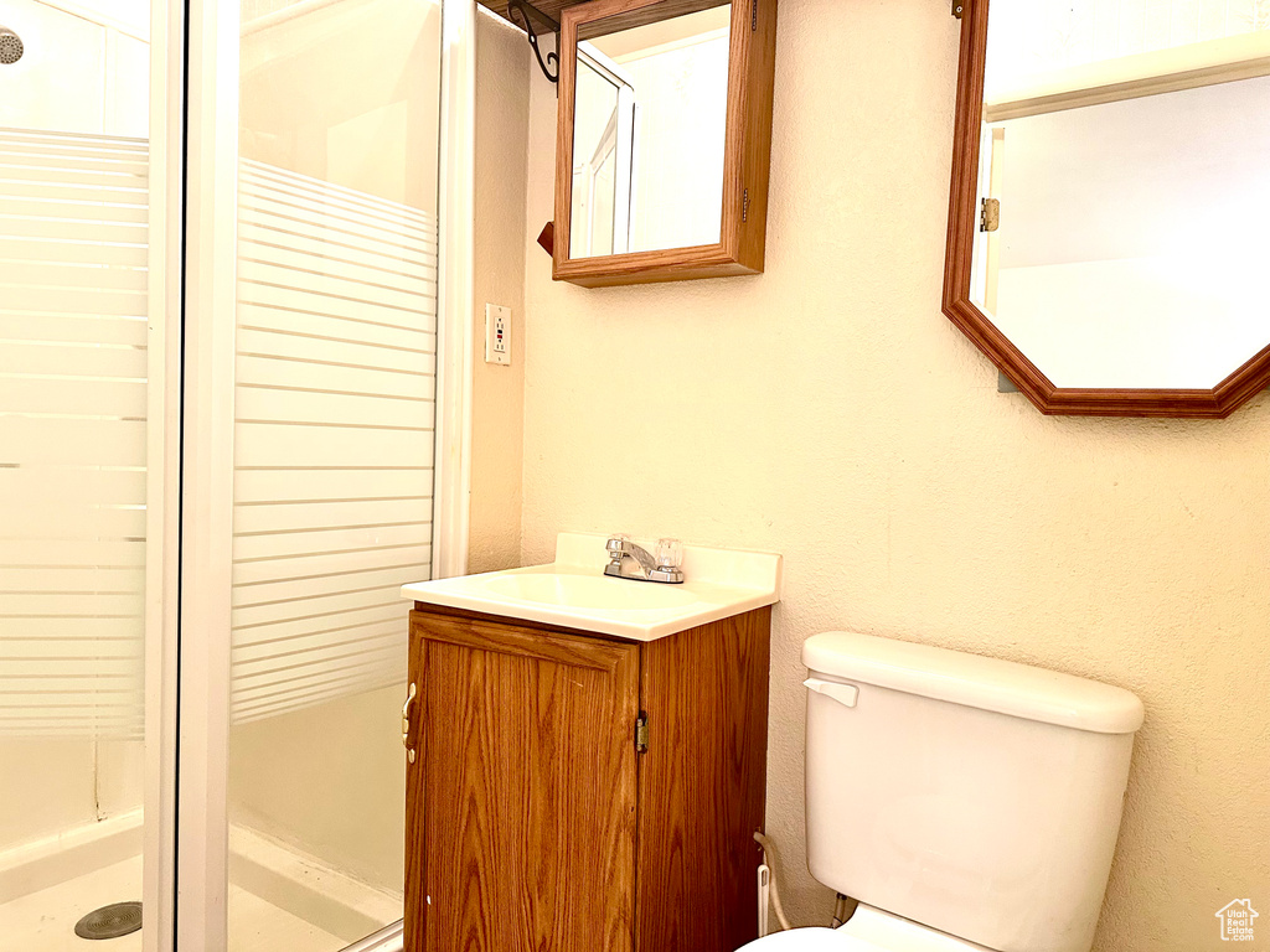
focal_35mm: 24
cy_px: 476
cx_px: 635
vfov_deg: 56.8
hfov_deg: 71.6
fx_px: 881
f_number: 1.78
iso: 320
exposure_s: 1/60
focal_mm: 6.86
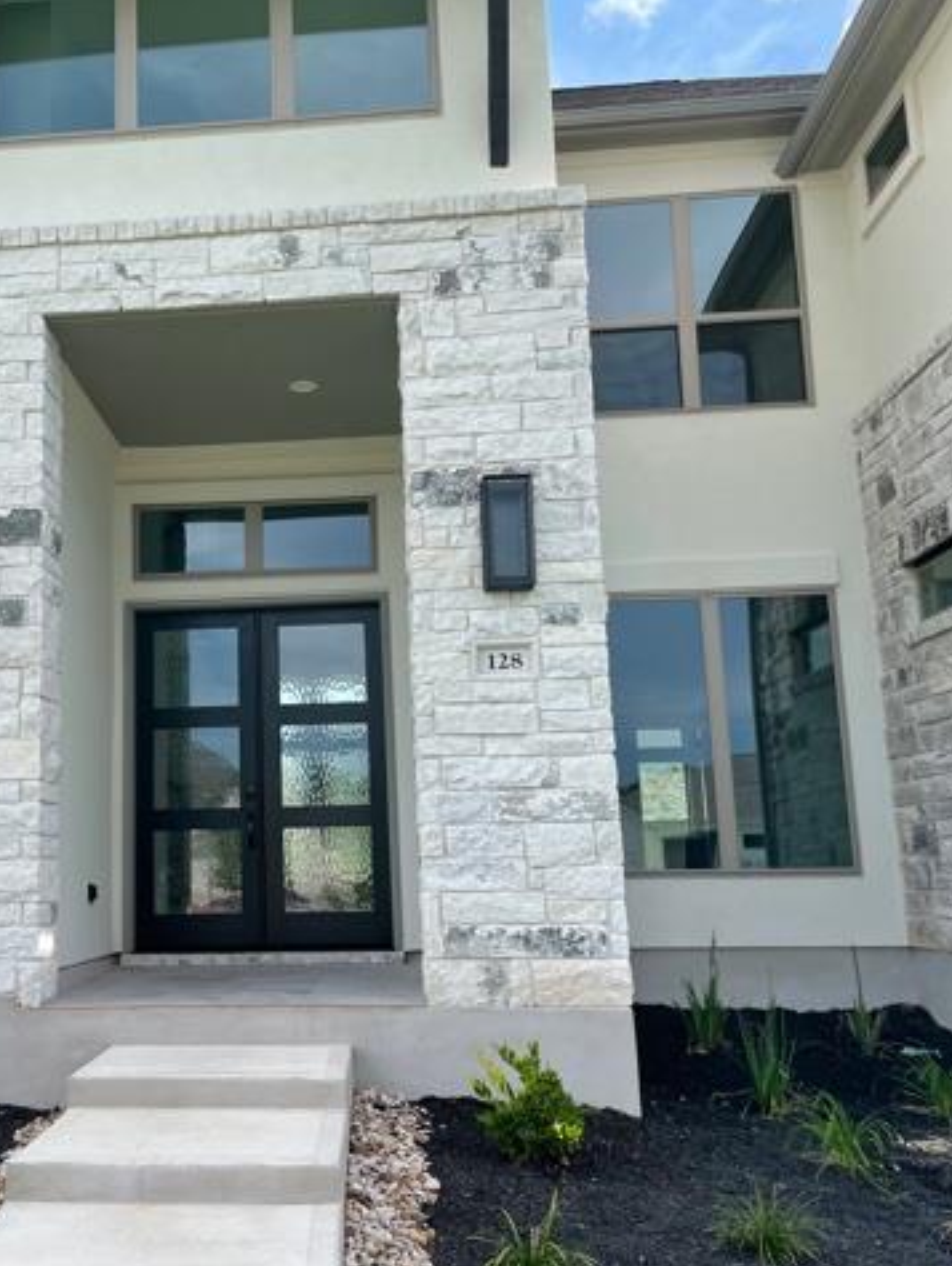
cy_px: 632
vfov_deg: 52.6
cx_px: 285
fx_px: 1282
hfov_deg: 40.0
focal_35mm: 35
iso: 32
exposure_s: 1/1825
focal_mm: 4.2
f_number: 1.6
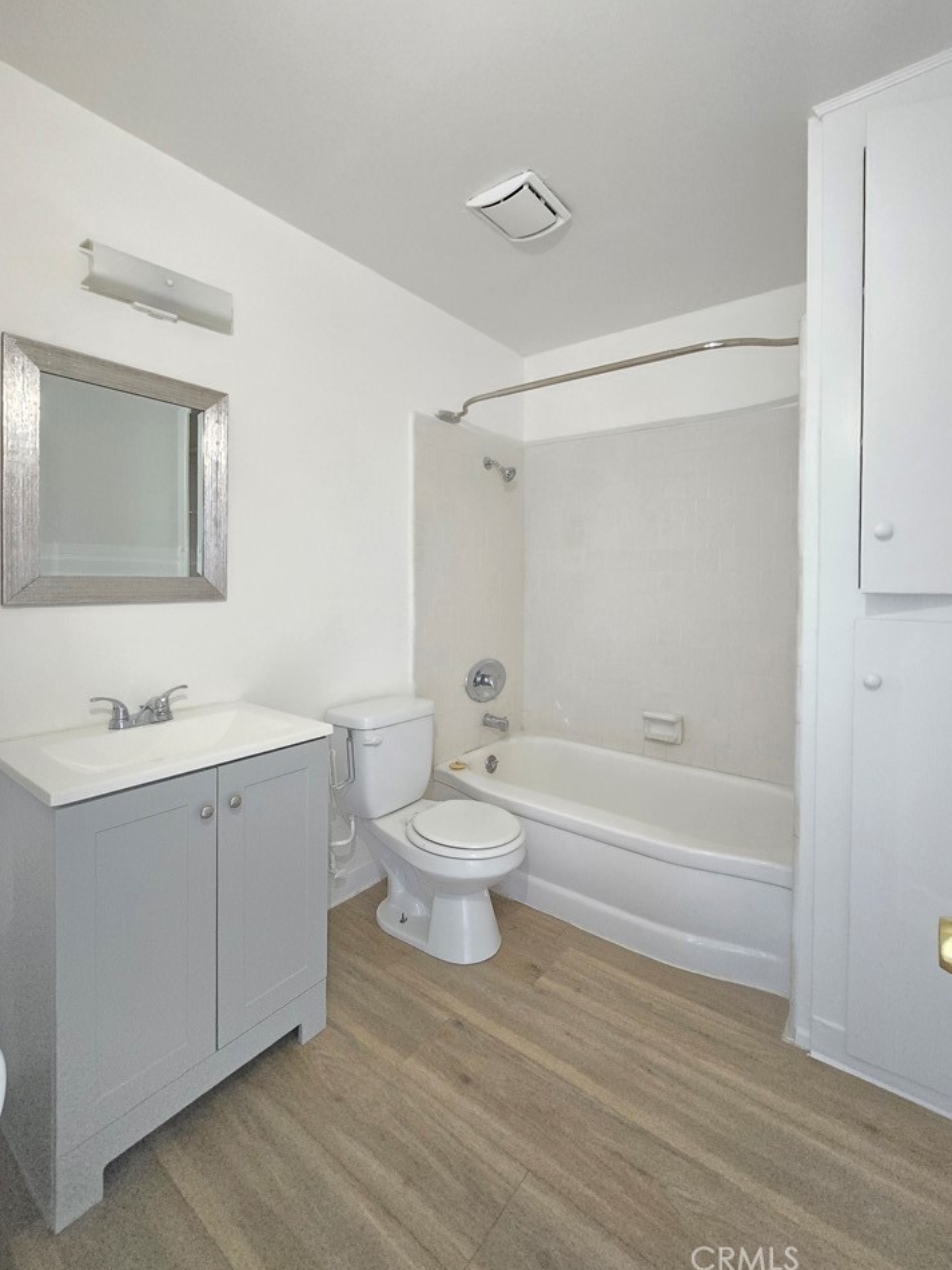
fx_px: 513
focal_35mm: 14
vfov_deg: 101.9
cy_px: 594
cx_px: 499
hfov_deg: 85.6
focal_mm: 2.2
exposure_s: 1/24
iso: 2000
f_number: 2.2
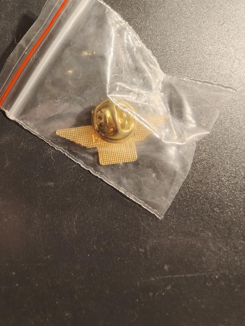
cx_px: 122
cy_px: 163
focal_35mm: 23
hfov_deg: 58.9
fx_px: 217
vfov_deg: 73.9
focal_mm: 2.32
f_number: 2
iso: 160
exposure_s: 1/59.4
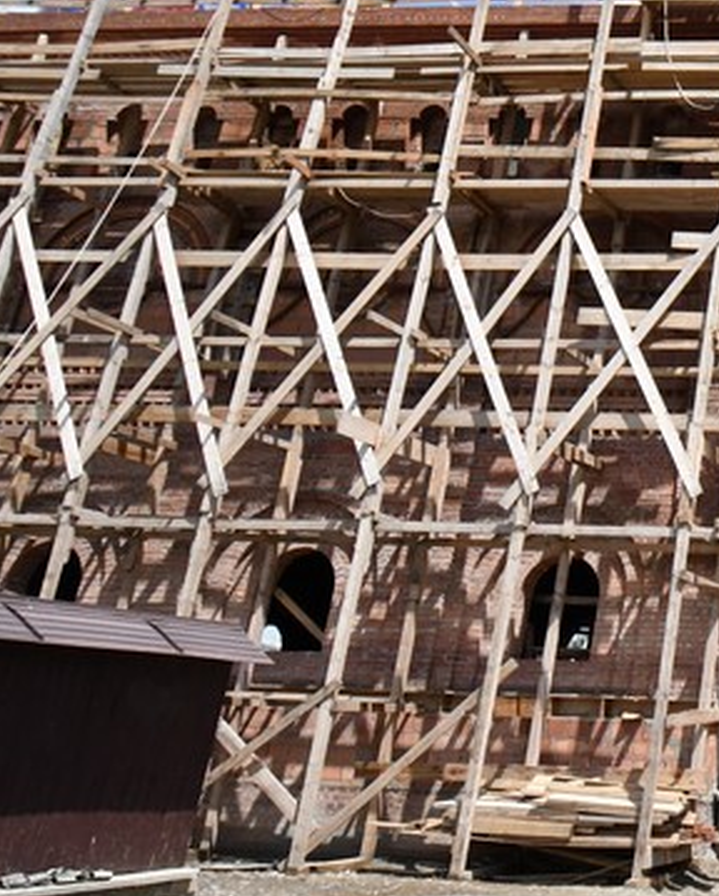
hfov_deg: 24.6
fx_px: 1248
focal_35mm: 47
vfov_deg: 39.3
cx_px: 1088
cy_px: 347
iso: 800
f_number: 4.5
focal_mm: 10
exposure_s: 1/5000
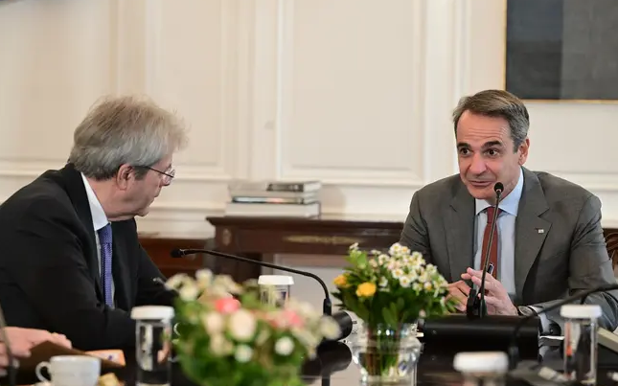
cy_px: 185
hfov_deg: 13.6
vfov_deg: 8.5
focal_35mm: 154
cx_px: 309
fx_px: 2594
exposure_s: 1/400
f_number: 5
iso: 6400
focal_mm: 150
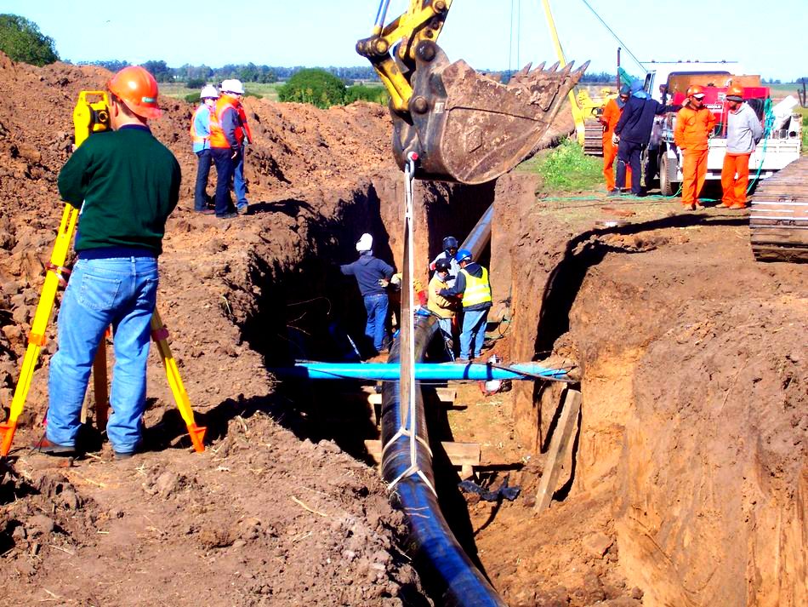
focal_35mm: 82
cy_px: 304
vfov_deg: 18.0
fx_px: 1915
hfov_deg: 23.8
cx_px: 404
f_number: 4
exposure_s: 1/546
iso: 80
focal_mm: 13.5
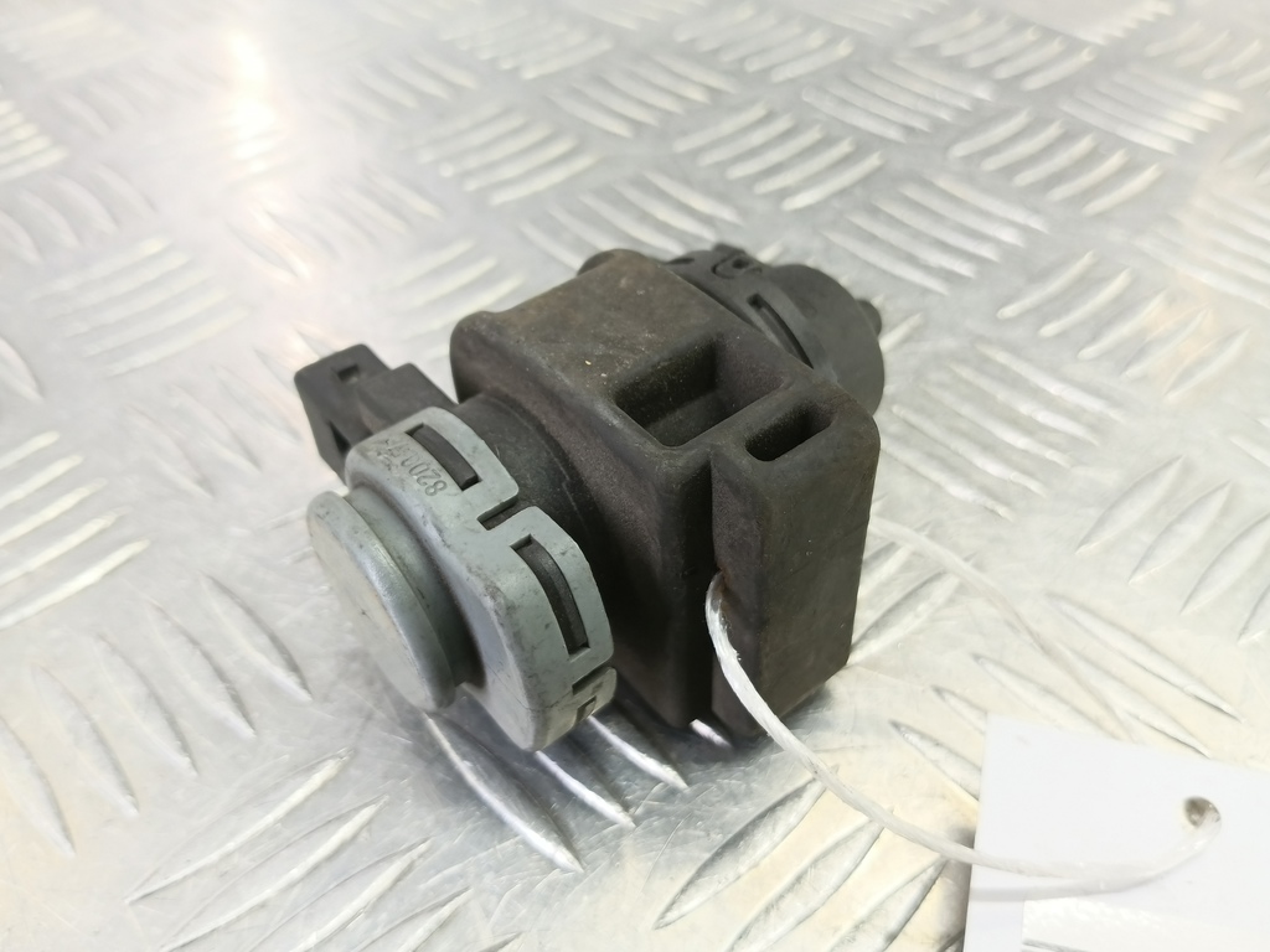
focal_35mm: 23
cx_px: 635
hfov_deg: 73.9
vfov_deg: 58.9
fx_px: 844
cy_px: 476
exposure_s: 1/50
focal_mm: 4.11
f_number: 1.6
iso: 237
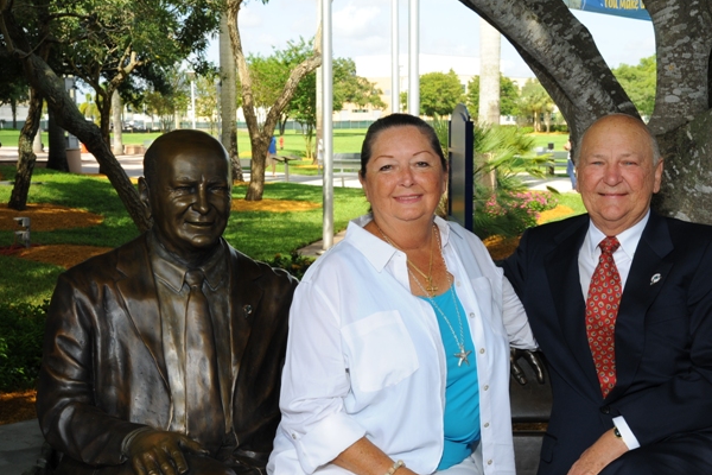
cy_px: 308
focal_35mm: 56
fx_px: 1107
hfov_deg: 35.5
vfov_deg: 24.1
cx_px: 425
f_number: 13
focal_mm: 42
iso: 400
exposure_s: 1/125
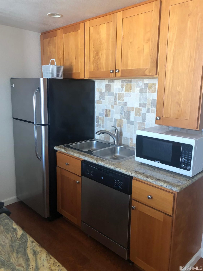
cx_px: 102
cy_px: 136
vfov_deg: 63.4
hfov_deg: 49.7
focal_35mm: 28
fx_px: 219
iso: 32
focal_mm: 3.99
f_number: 1.8
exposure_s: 1/30
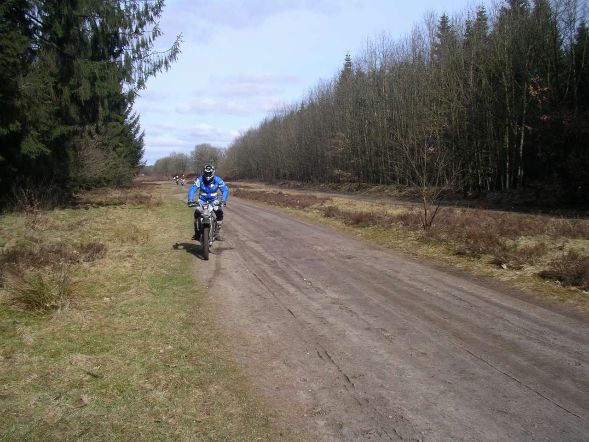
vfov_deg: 38.7
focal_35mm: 37
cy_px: 221
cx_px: 294
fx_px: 630
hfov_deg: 50.1
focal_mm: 5.7
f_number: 6.9
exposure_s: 1/160
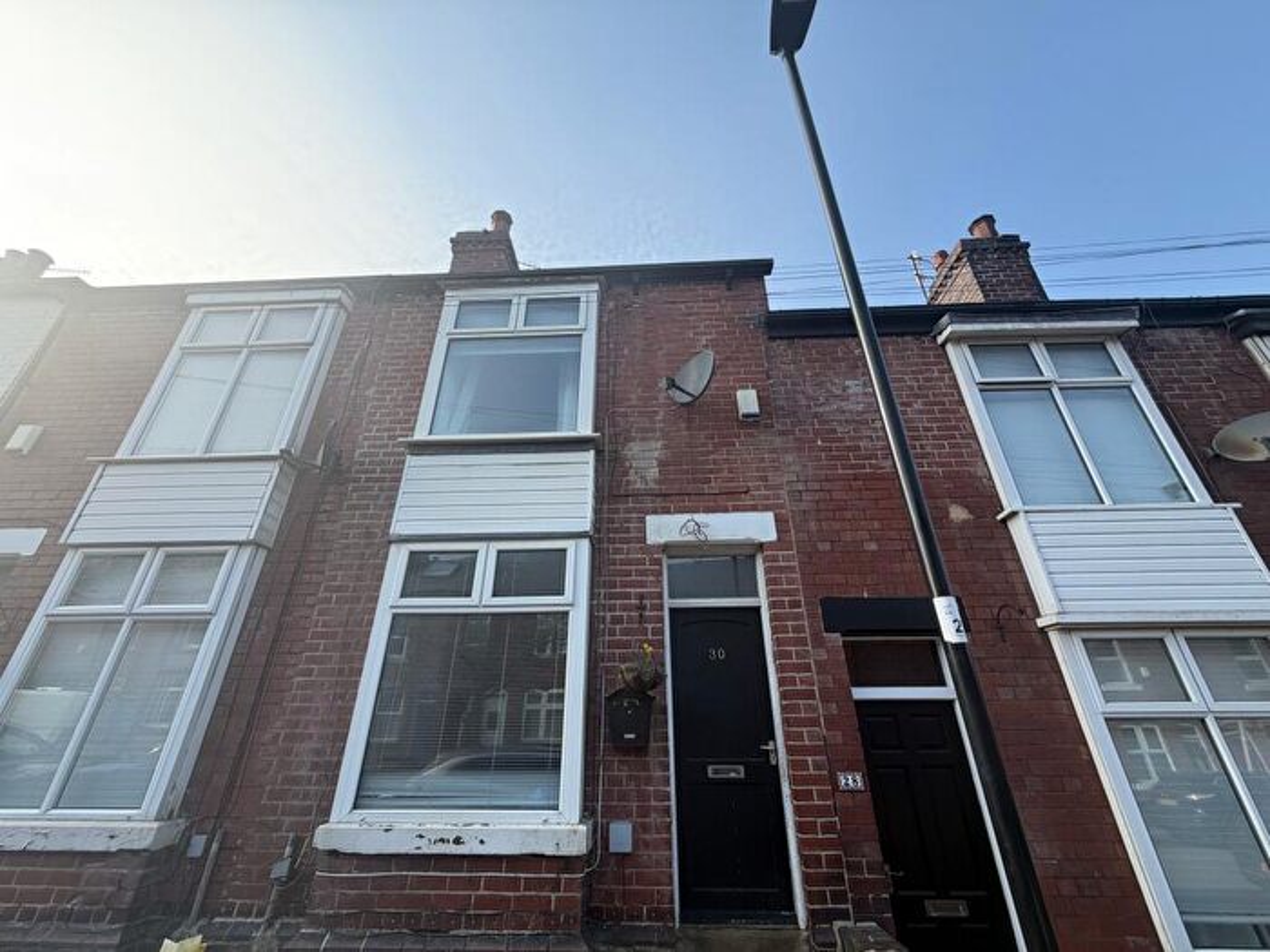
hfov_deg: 102.1
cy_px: 476
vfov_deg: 85.7
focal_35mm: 14
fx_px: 514
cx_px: 635
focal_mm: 2.22
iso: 50
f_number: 2.2
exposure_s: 1/405
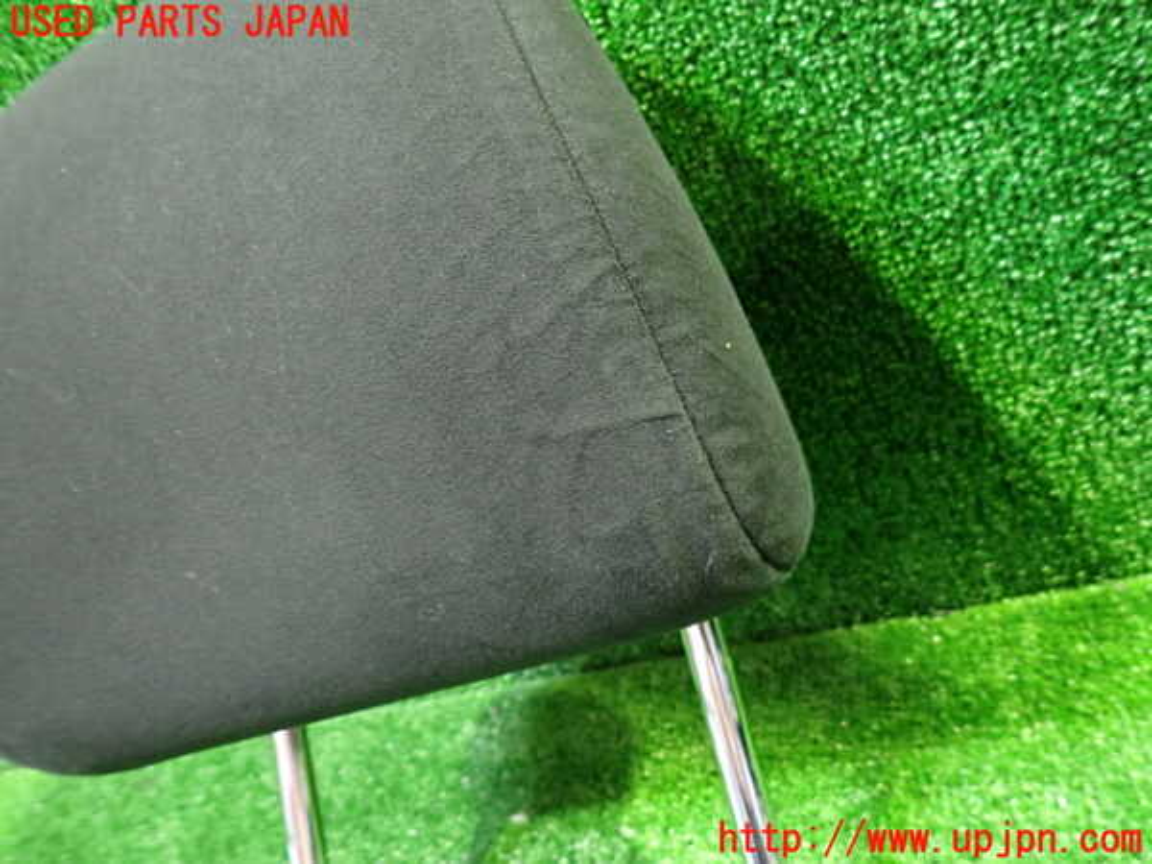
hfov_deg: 69.4
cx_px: 576
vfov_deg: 54.9
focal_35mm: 25
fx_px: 832
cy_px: 432
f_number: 2
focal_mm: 4.5
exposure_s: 1/15
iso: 800
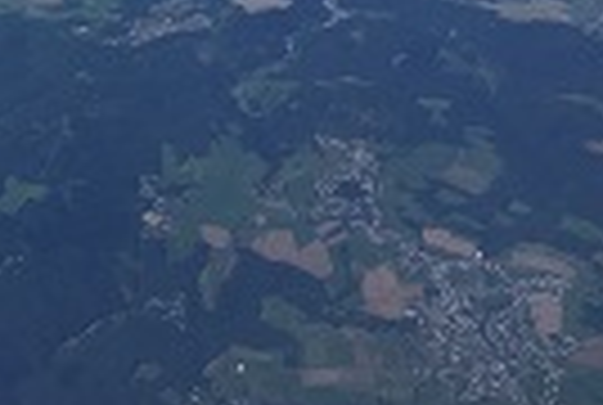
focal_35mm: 115
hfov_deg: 16.9
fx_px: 1931
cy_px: -364
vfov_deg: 11.0
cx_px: -153
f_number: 2.2
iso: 25
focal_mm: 4.15
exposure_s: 1/2198
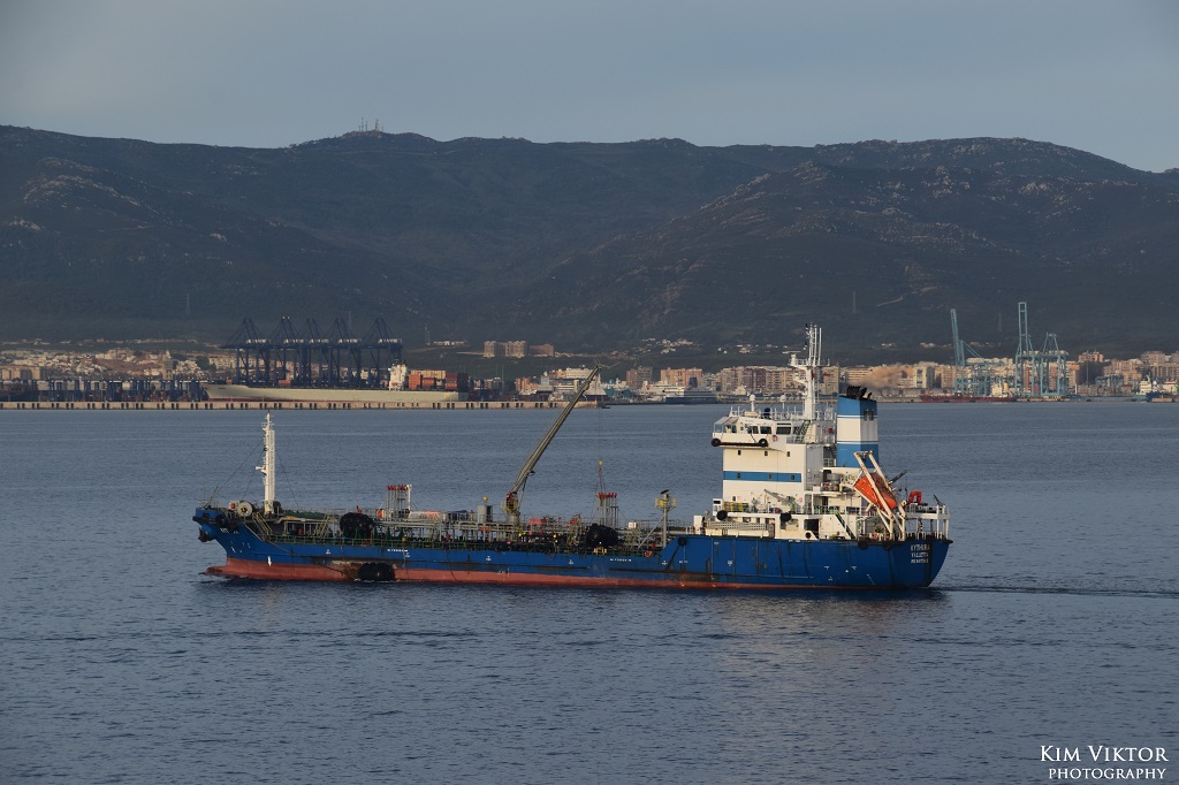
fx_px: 4174
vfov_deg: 10.7
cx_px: 590
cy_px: 392
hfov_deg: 16.1
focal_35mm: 128
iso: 200
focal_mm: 85
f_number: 8
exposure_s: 1/250
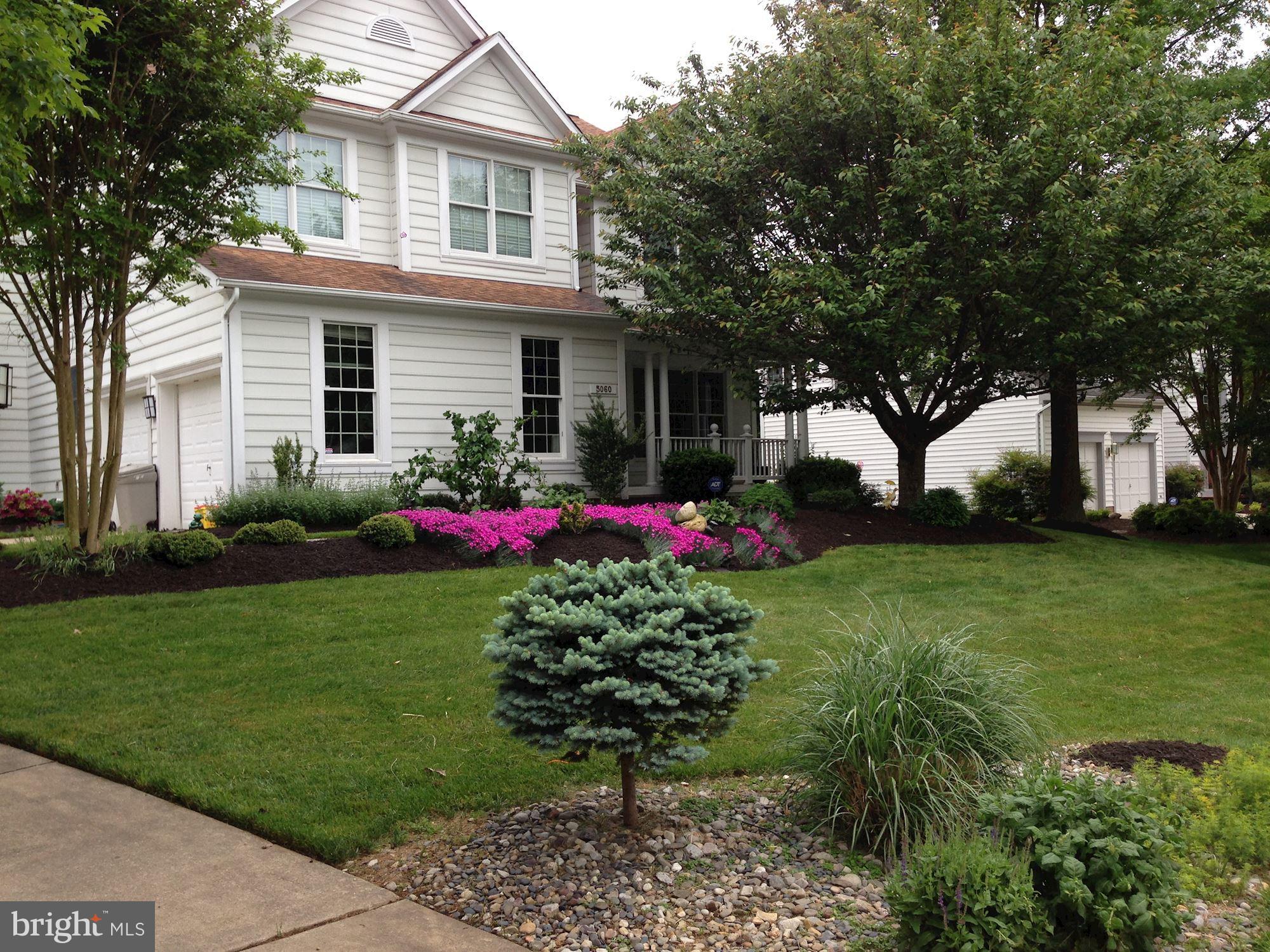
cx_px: 635
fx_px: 1211
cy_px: 476
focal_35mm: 33
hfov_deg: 55.4
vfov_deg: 42.9
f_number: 2.4
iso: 50
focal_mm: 4.13
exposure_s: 1/162
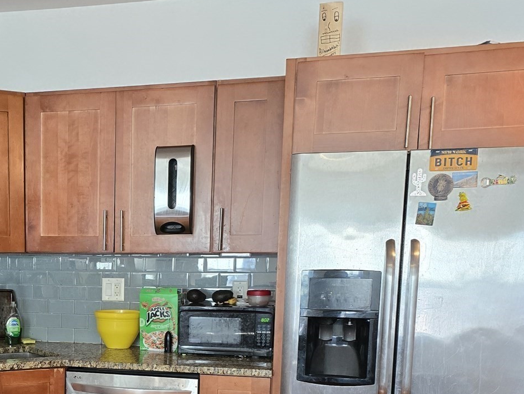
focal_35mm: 50
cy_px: 342
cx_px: 61
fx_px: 757
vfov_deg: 28.2
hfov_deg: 36.0
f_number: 1.7
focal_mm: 6.3
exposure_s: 1/120
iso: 640
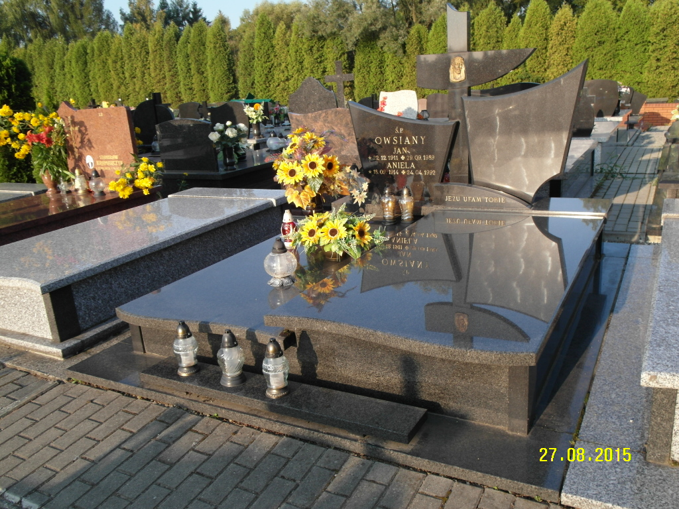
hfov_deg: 60.0
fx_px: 588
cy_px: 254
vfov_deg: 46.8
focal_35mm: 30
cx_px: 340
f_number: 4.1
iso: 80
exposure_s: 1/250
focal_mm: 6.5
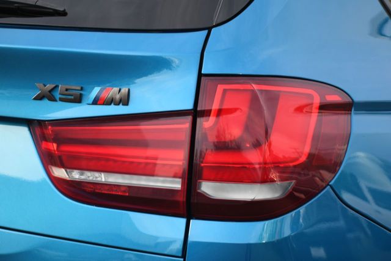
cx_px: 196
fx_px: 1141
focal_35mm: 105
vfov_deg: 13.0
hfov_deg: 19.5
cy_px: 130
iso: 125
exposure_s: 1/125
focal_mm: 70
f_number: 4.5
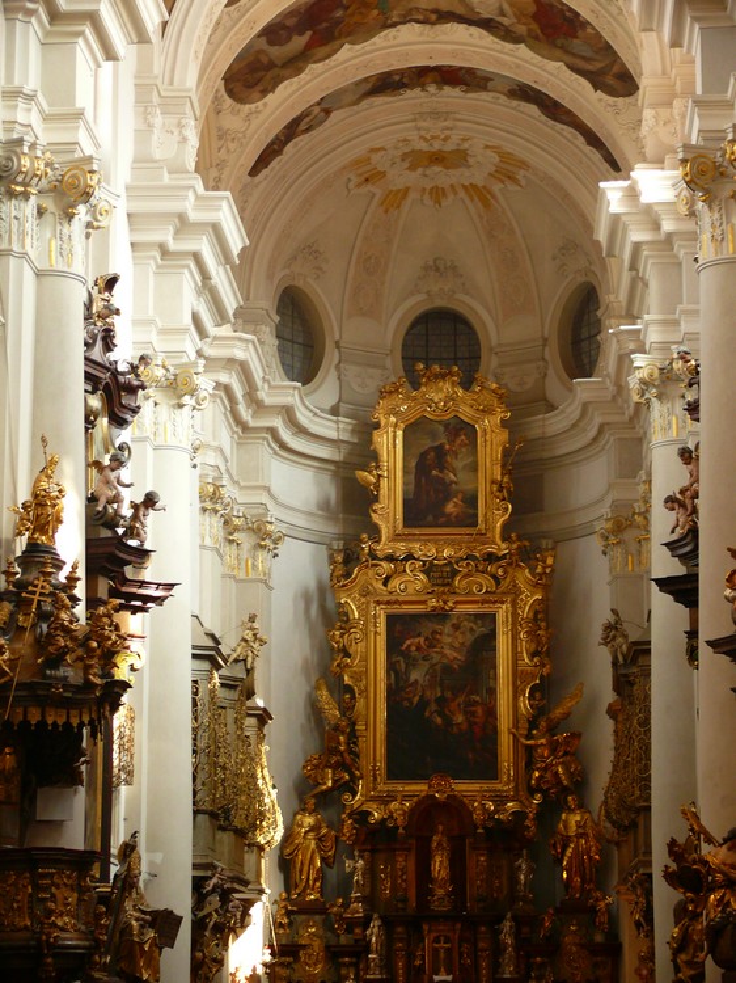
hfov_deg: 17.6
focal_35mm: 84
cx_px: 368
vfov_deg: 23.3
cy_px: 492
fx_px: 2383
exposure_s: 1/13
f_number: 3.2
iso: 200
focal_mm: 17.7
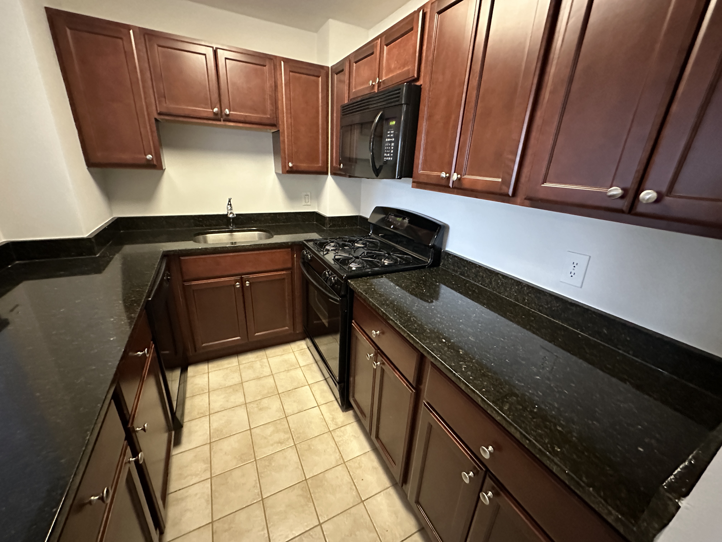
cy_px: 271
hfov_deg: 102.1
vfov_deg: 85.7
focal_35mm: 14
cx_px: 361
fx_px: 292
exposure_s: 1/40
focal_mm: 2.22
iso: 1000
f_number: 2.2
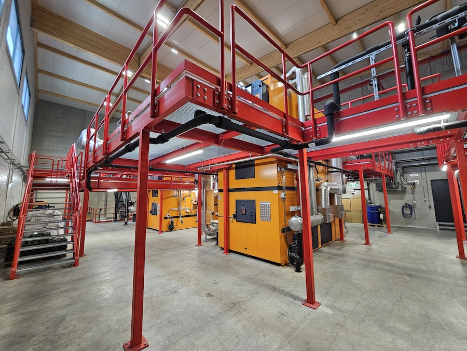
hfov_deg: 106.2
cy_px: 176
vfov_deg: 89.9
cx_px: 234
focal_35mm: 13
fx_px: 175
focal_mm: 2.2
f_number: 2.2
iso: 200
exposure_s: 1/50
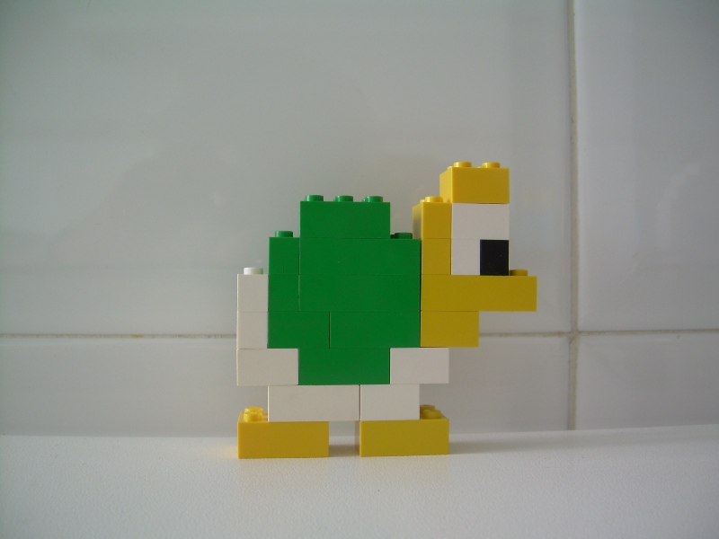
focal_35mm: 38
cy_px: 270
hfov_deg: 49.0
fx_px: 789
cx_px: 360
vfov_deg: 37.7
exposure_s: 1/3.4
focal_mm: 6.3
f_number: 2.8
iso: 50
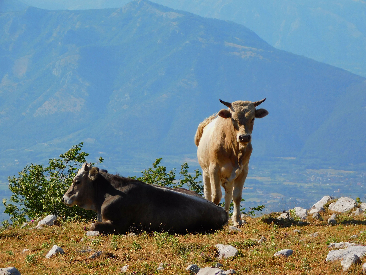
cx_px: 183
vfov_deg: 8.1
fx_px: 1945
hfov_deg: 10.7
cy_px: 138
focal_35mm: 184
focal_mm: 32.7
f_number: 5.4
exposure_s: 1/640
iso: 125
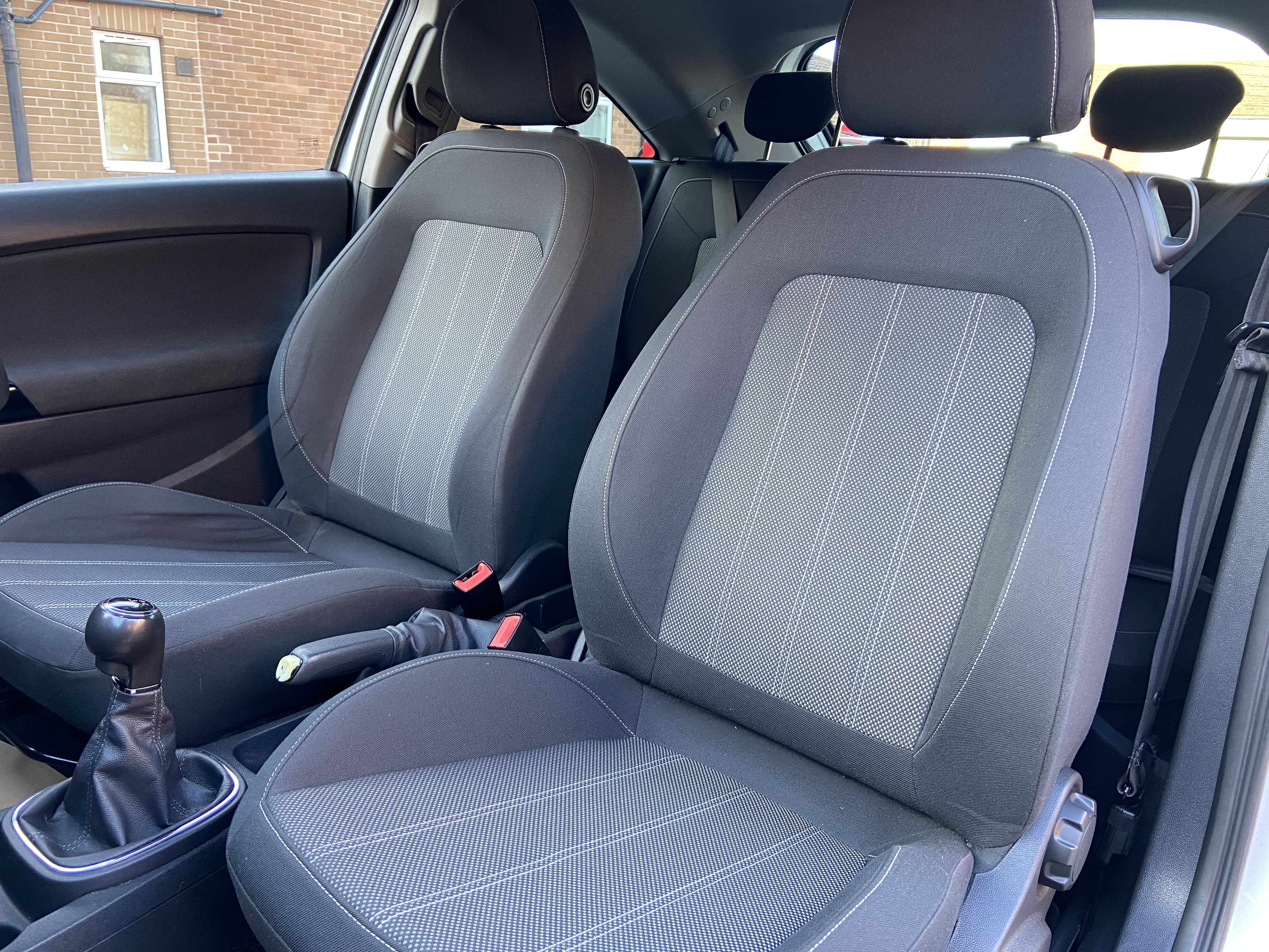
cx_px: 634
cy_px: 476
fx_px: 953
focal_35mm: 26
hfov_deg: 67.3
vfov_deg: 53.1
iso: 160
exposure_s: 1/60
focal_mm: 4.25
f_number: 1.8
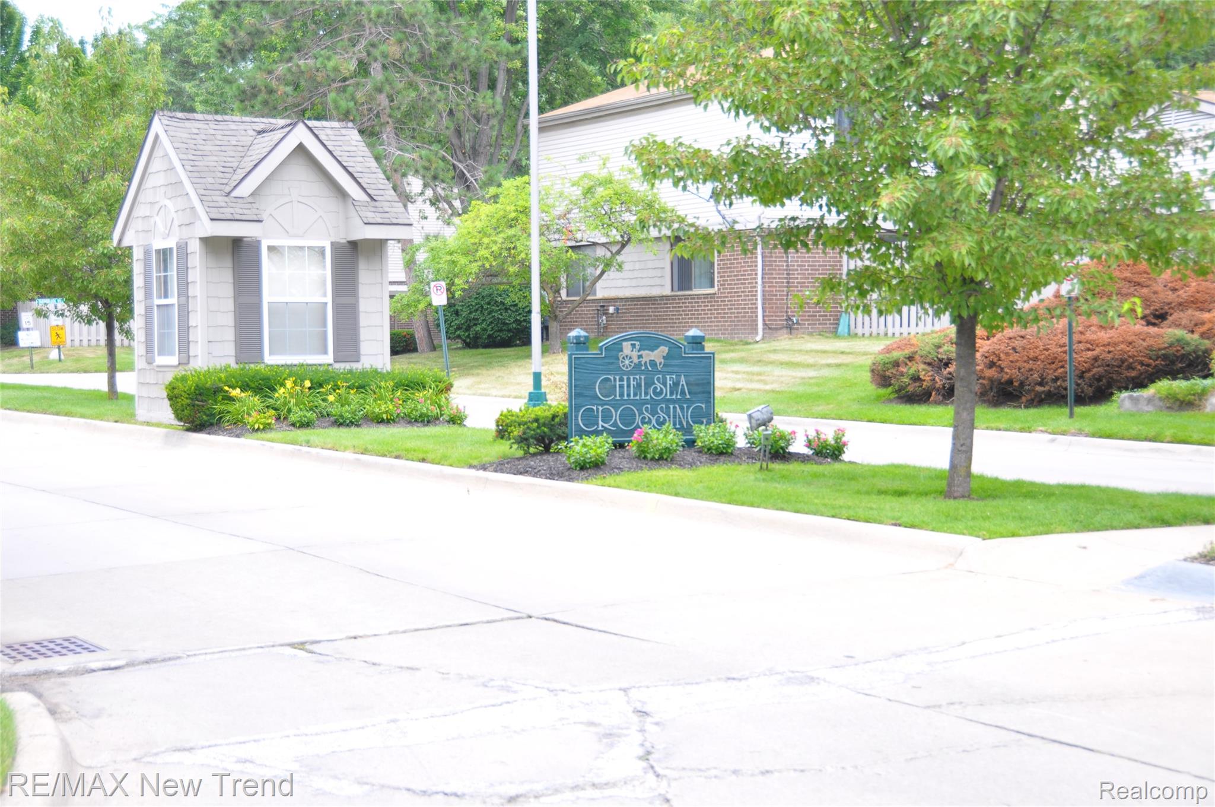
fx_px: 2124
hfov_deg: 31.9
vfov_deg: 21.5
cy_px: 404
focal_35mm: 63
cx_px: 608
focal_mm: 42
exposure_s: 1/30
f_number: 4.5
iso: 200
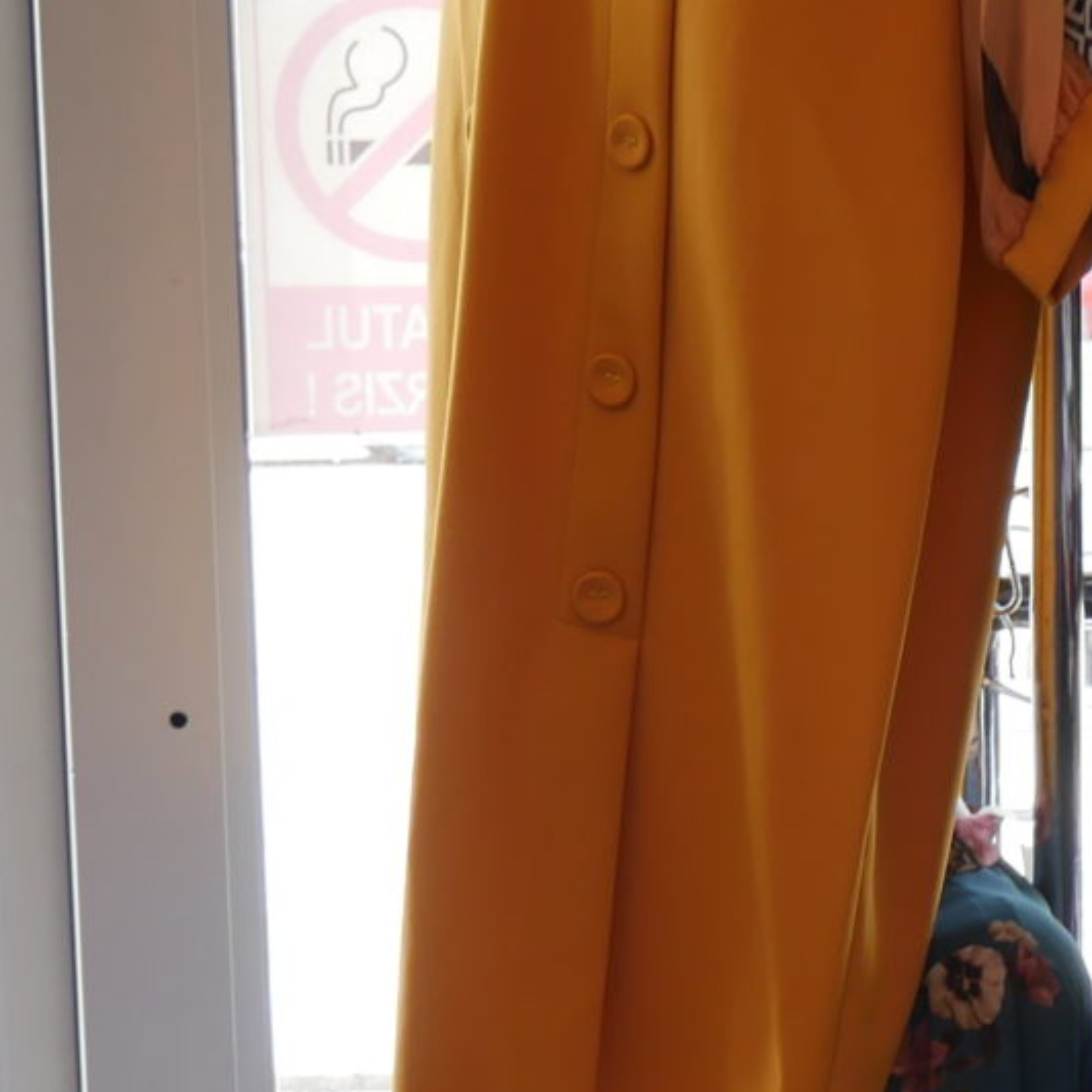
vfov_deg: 11.3
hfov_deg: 10.8
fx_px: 5461
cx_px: 1832
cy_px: 1043
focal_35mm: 153
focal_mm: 18
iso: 200
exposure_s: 1/100
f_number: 3.9
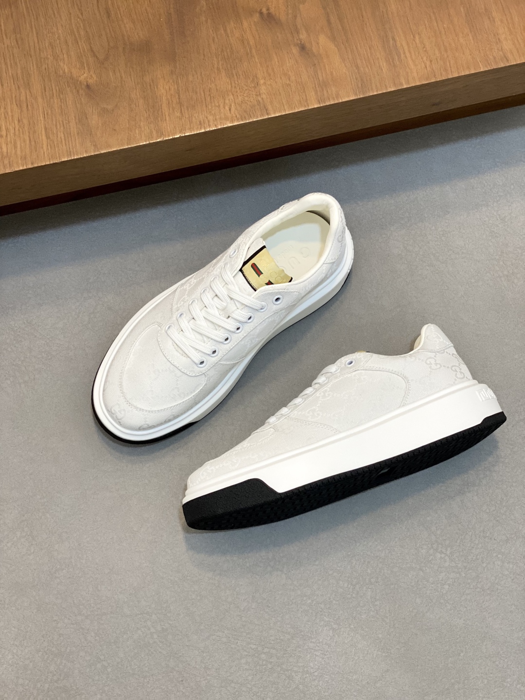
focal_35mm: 52
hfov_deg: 28.0
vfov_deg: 36.8
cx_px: 262
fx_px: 1052
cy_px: 350
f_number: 2
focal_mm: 6
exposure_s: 1/100
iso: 80
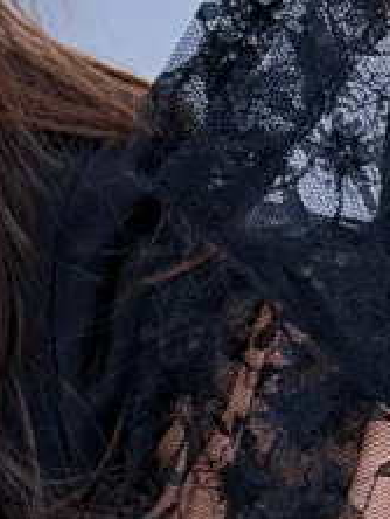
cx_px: -549
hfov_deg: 4.7
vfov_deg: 6.4
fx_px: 4663
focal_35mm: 311
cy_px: 56
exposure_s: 1/110
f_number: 1.78
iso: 100
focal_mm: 6.76
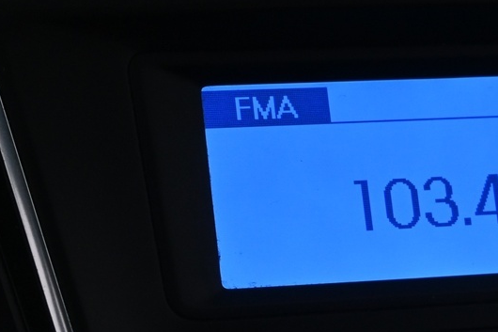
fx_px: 2157
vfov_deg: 8.8
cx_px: 433
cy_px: 249
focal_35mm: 156
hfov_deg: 13.1
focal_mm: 34
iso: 900
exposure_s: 1/50
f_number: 5
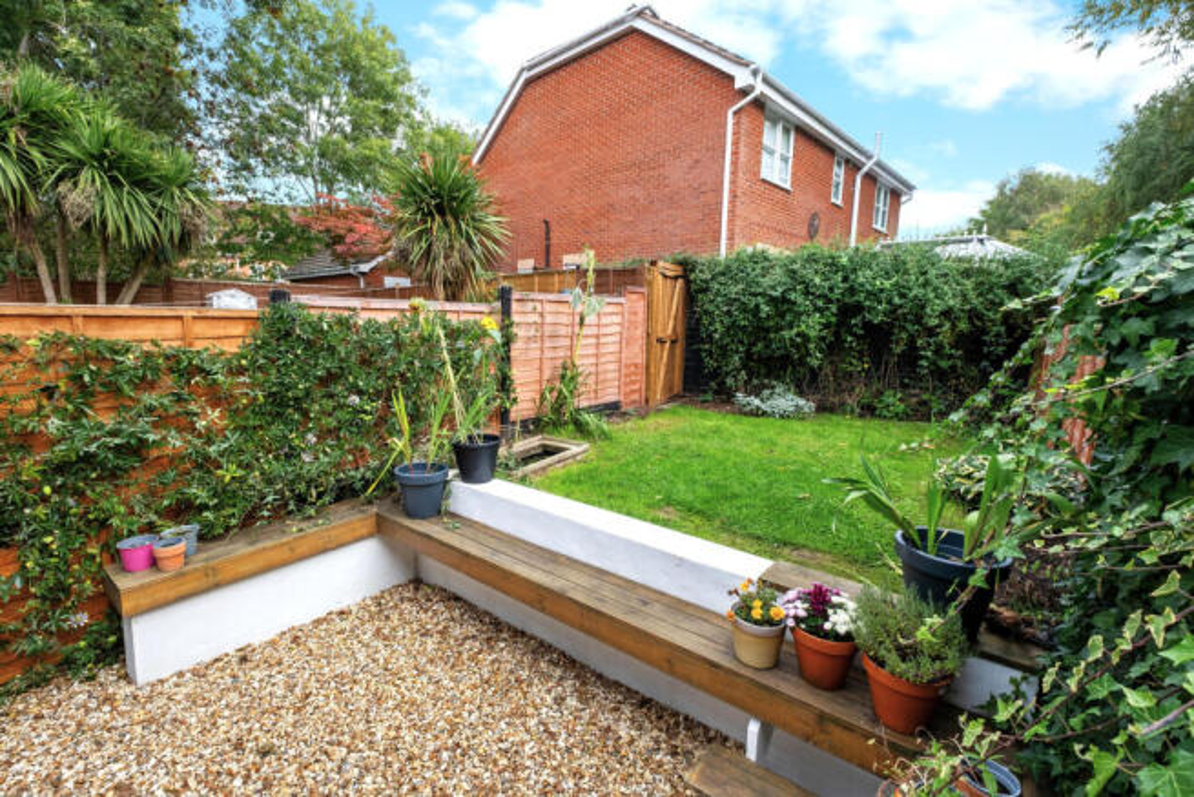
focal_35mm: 15
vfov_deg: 77.4
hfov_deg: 100.4
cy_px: 398
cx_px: 597
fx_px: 498
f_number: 8
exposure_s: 1/70
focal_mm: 10
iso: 160
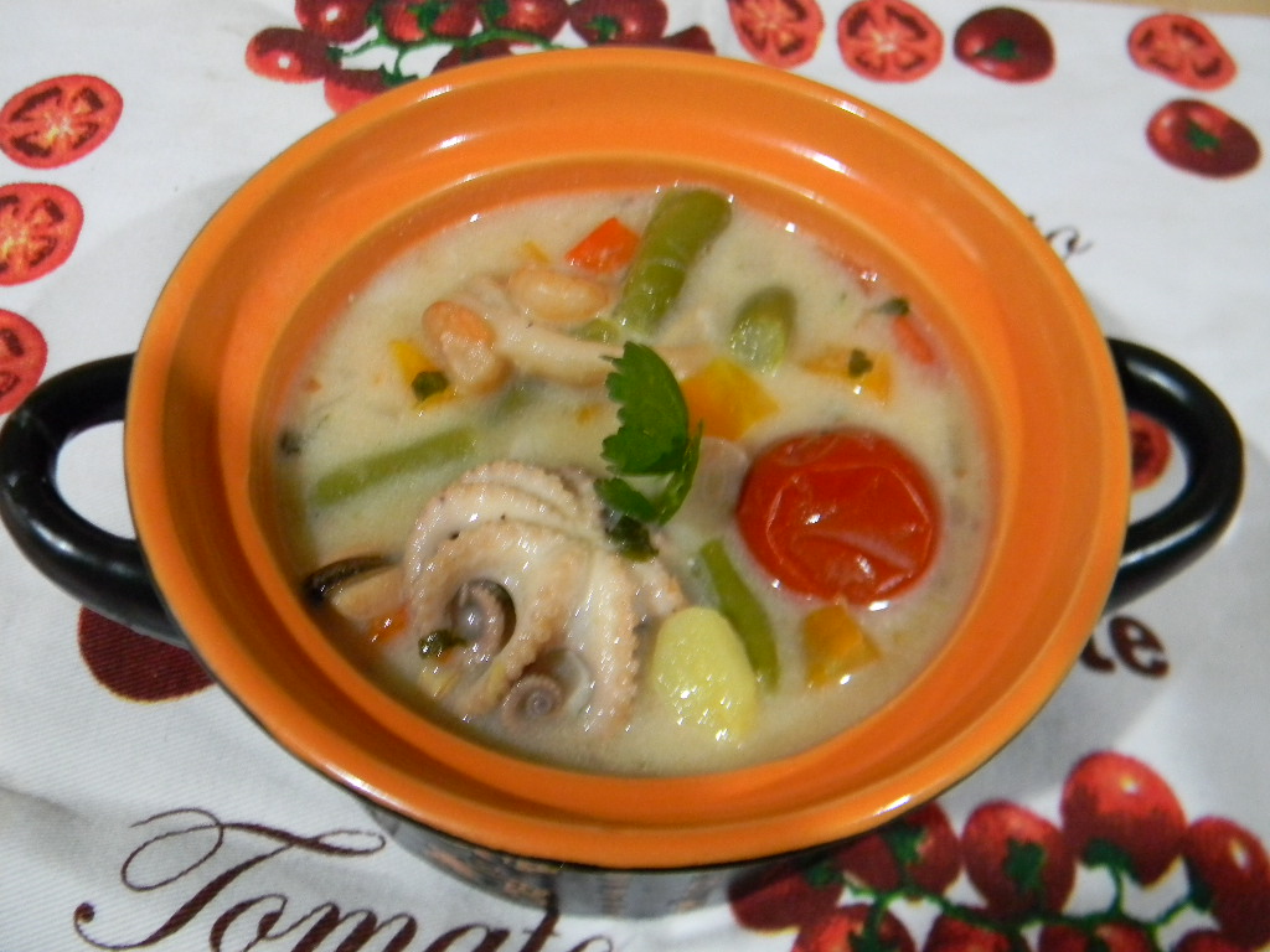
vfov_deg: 39.7
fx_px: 1321
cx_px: 635
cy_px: 476
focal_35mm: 36
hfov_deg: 51.4
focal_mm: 6.4
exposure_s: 1/16.8
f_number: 3.7
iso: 400
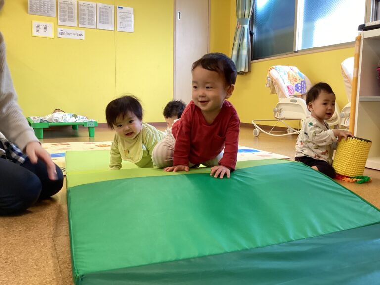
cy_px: 142
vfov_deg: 45.4
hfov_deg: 58.4
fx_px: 340
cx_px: 190
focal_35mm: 31
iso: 100
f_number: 2.4
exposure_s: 1/50
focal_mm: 3.3
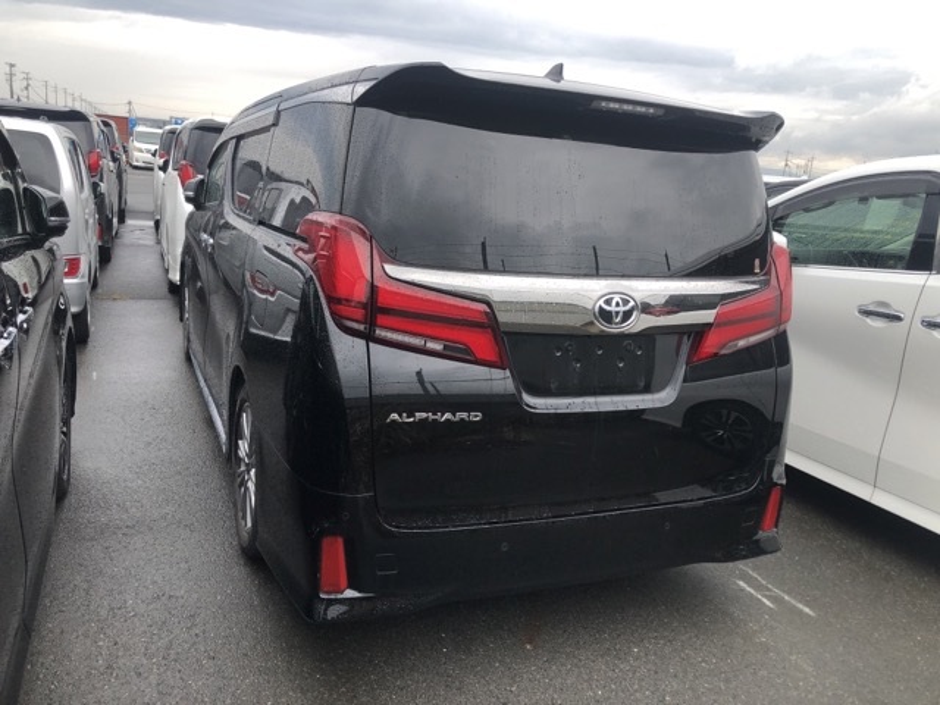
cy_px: 352
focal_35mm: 28
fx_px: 760
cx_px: 470
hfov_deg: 63.4
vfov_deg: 49.7
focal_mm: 3.99
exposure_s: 1/372
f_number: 1.8
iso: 20
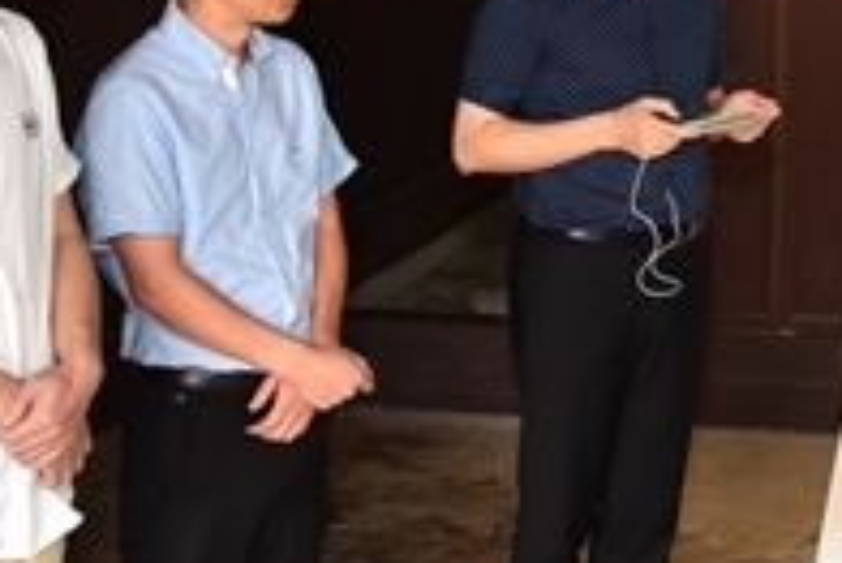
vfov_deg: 13.4
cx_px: 1070
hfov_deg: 19.3
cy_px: -226
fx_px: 2294
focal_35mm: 98
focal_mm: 24
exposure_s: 1/200
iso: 640
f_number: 3.2
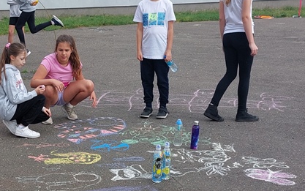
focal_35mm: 65
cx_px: 94
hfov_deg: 31.2
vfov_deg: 19.4
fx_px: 541
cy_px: 195
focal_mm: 5.23
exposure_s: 1/611
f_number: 1.8
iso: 25
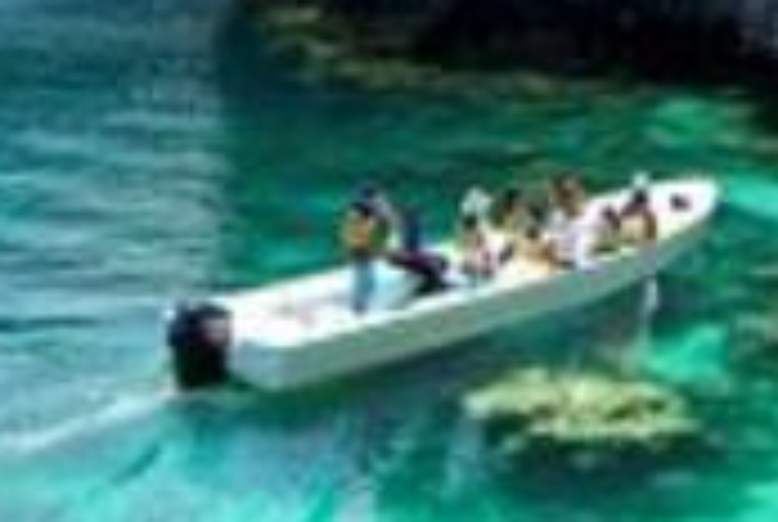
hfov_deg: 18.9
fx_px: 2165
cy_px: -128
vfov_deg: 13.3
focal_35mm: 100
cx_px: 1016
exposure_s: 1/125
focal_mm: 18
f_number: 8
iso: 100
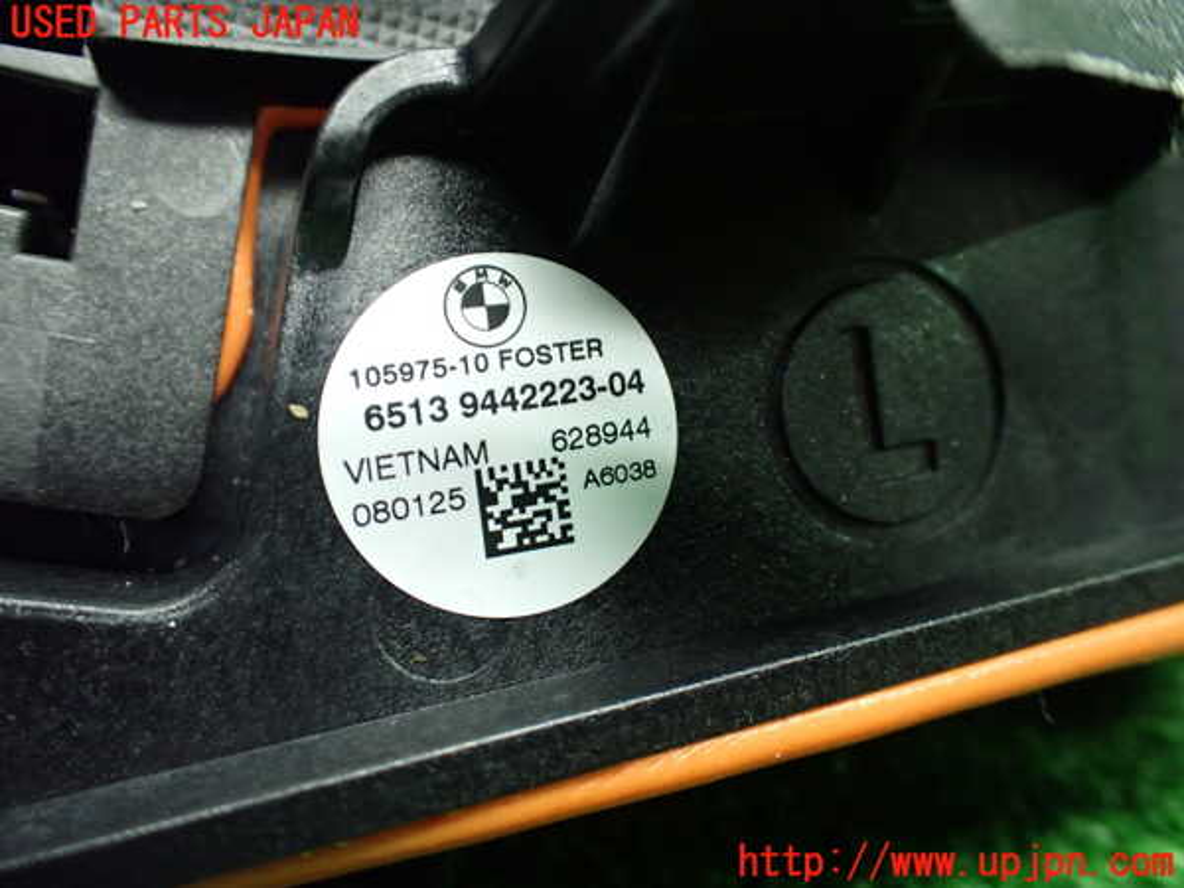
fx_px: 1026
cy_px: 444
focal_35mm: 30
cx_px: 592
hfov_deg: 60.0
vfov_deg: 46.8
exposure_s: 1/60
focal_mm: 5.4
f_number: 2.3
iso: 800
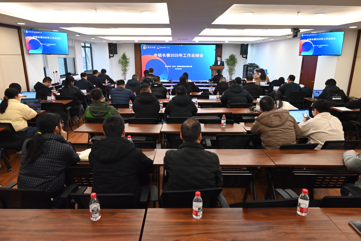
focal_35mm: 24
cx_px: 180
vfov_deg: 53.2
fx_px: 241
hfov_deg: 73.7
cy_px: 120
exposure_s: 1/80
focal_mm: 24
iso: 8000
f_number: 9
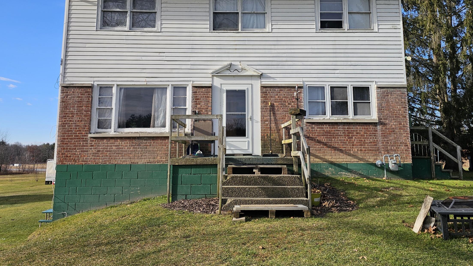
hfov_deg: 58.0
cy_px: 82
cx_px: 239
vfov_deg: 34.2
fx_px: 426
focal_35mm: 34
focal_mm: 6.3
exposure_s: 1/670
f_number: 1.7
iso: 10
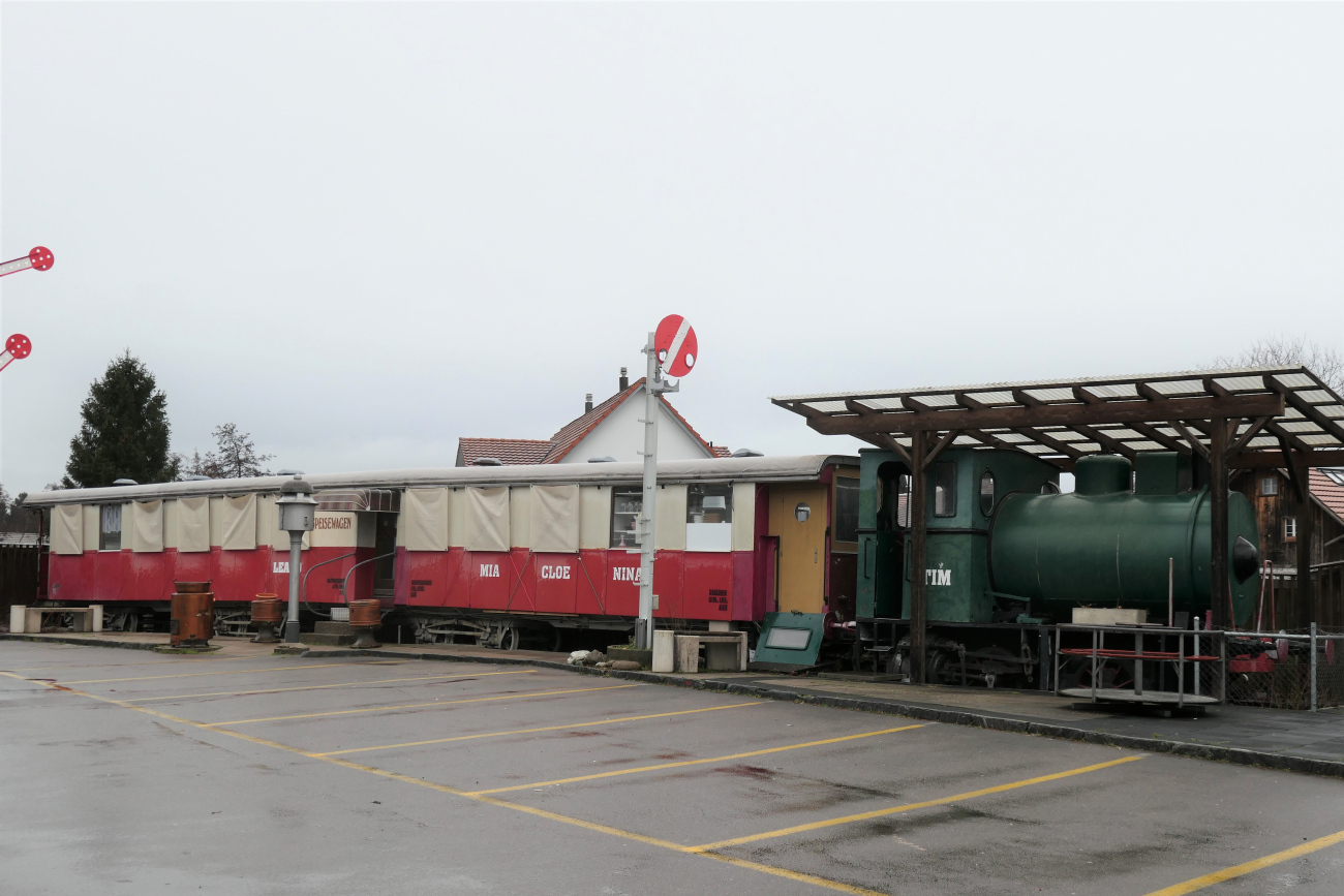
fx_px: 1419
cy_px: 448
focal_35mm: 38
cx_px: 672
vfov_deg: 35.1
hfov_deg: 50.7
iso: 200
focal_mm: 14
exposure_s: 1/250
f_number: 3.8
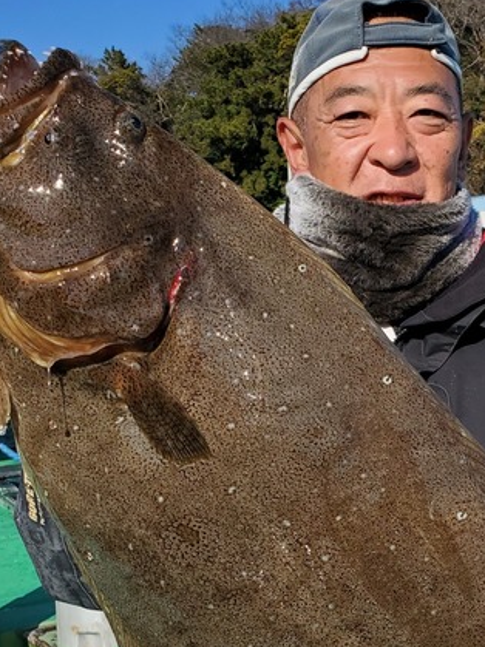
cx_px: 443
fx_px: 991
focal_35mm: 53
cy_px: 553
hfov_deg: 26.5
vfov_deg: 34.6
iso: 50
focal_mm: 4.3
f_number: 2.4
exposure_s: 1/2175
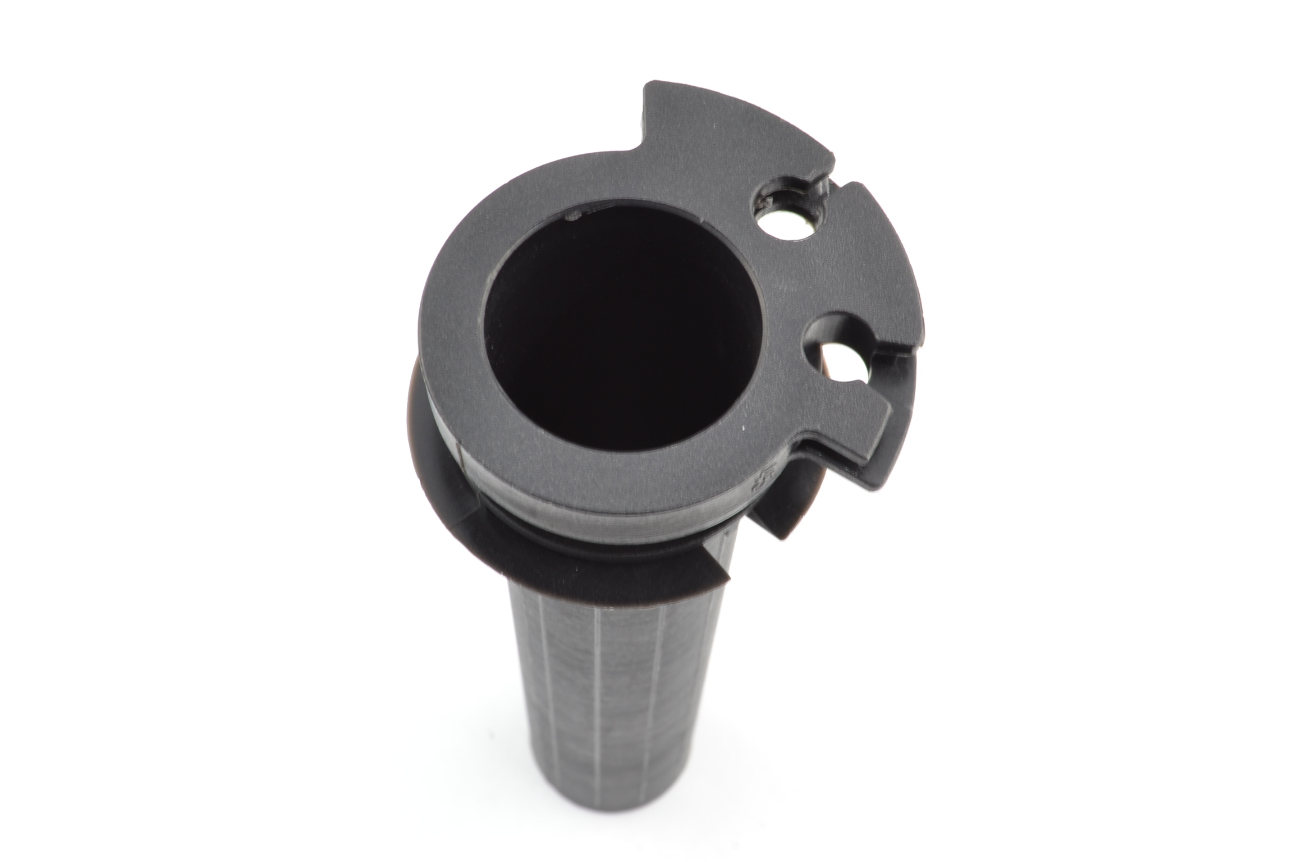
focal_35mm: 48
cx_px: 646
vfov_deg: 28.1
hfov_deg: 41.1
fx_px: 1724
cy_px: 431
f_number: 18
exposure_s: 2.5
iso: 200
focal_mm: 32
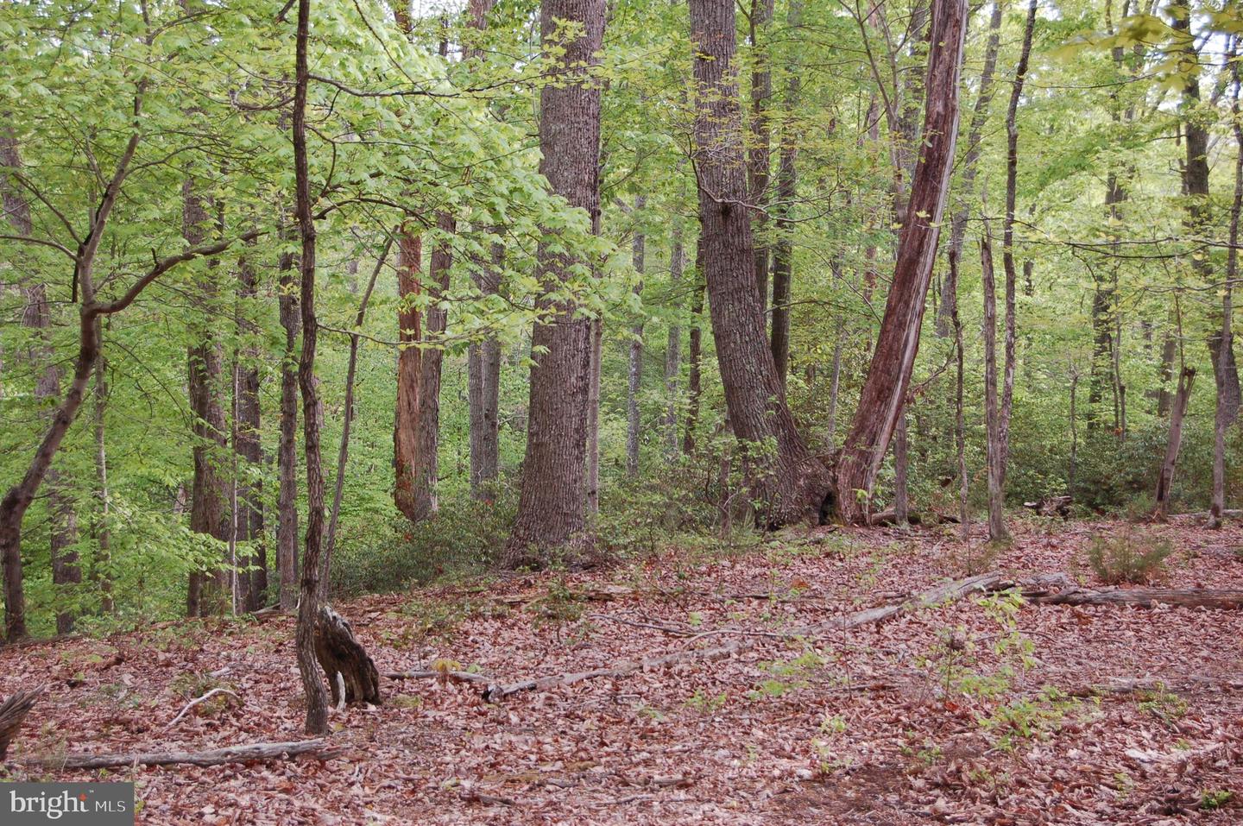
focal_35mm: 60
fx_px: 2070
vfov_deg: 22.6
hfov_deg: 33.4
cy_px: 413
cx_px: 622
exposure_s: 1/125
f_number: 5.6
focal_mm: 40
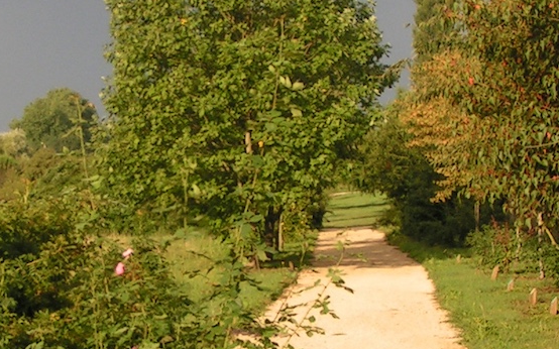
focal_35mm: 103
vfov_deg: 12.7
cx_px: 173
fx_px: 1569
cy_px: 173
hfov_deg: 20.1
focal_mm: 5.8
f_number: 5.6
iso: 50
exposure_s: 1/160
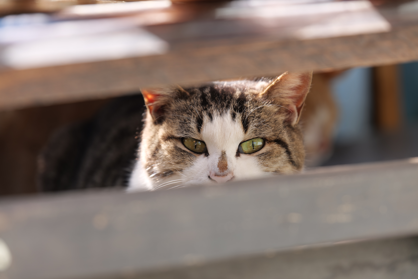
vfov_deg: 13.0
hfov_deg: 19.5
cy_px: 140
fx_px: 1219
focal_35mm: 105
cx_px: 209
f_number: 4
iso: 100
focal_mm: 105
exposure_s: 1/40
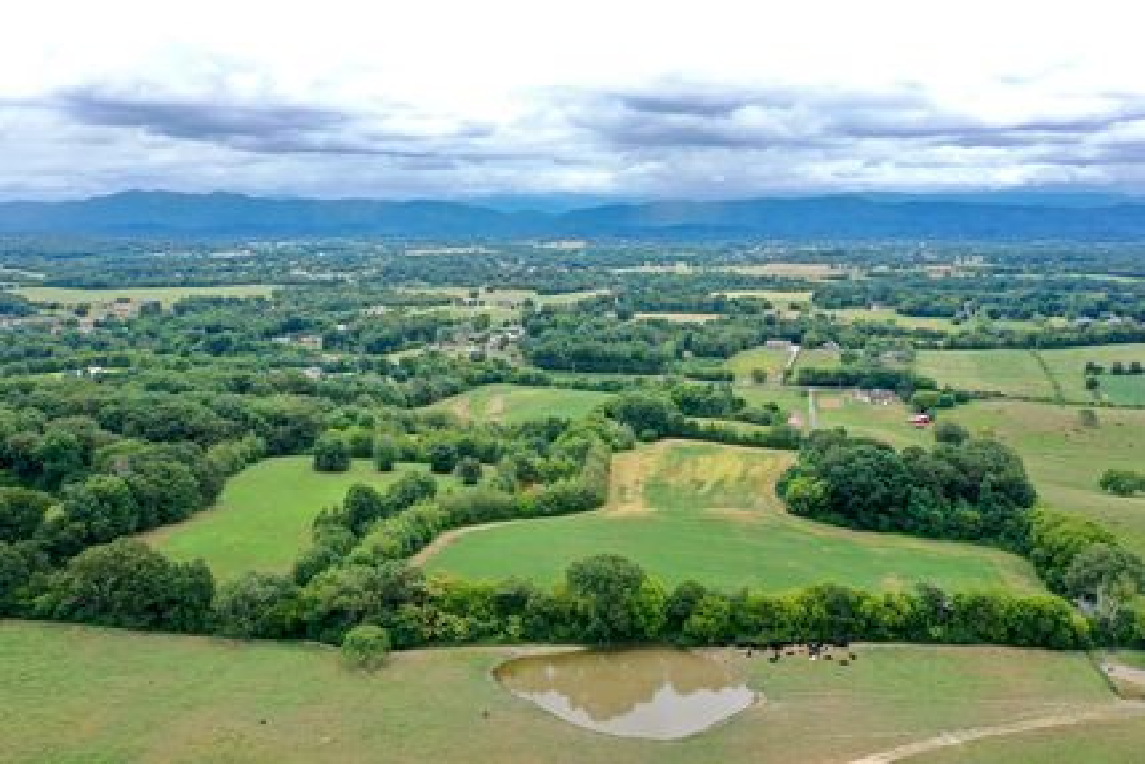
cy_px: 382
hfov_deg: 65.5
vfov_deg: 46.4
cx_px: 572
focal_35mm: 28
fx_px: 891
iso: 100
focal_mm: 10.26
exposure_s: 1/120
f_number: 7.1
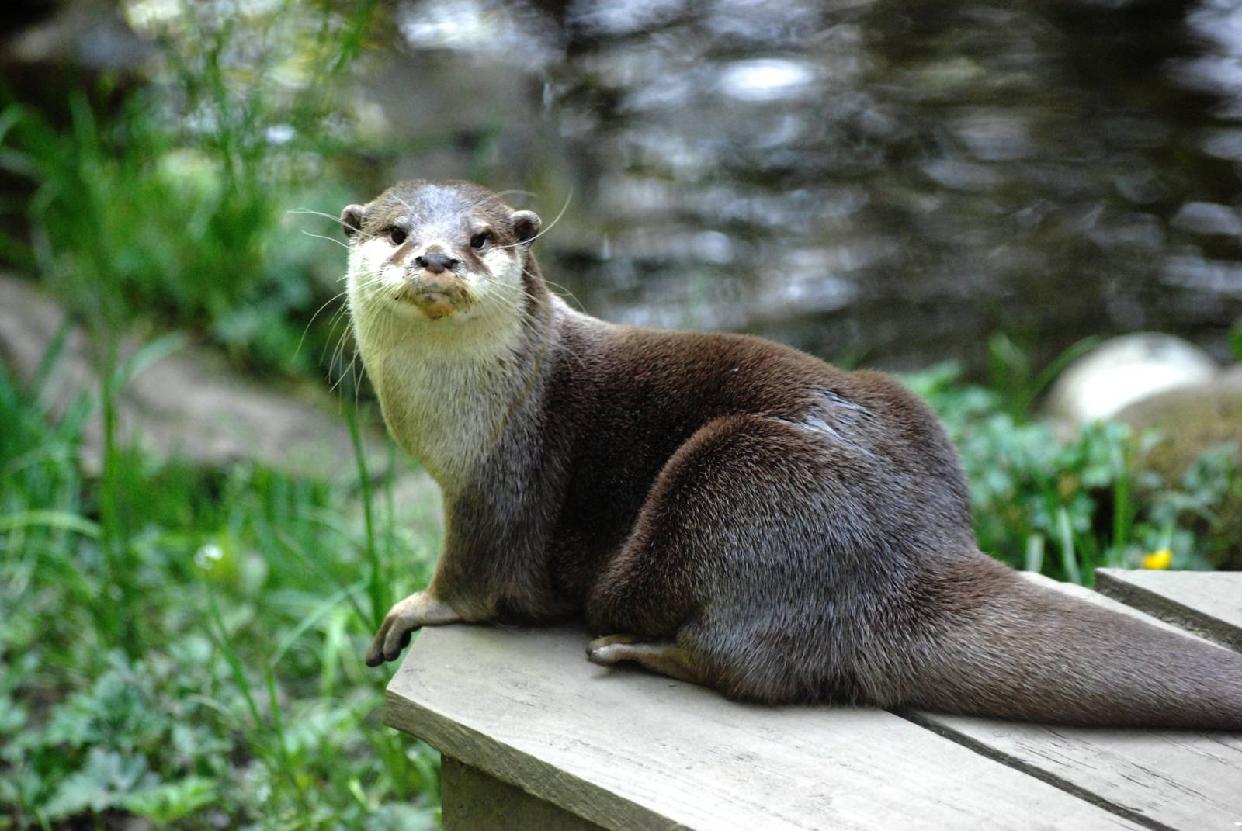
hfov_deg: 7.0
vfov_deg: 4.7
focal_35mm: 292
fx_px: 10103
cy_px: 416
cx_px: 621
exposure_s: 1/160
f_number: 4.8
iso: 1600
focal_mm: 195
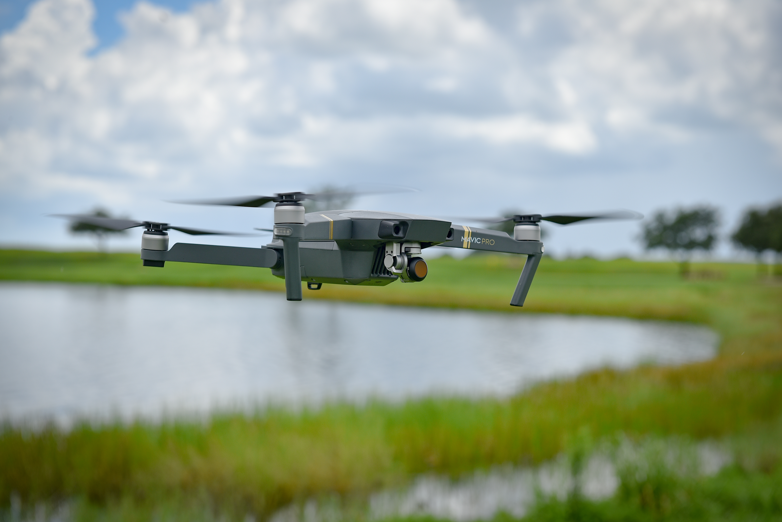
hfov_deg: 30.5
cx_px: 391
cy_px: 261
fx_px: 1434
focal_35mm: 66
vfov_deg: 20.6
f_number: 6.3
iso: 100
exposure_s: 1/640
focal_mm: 66
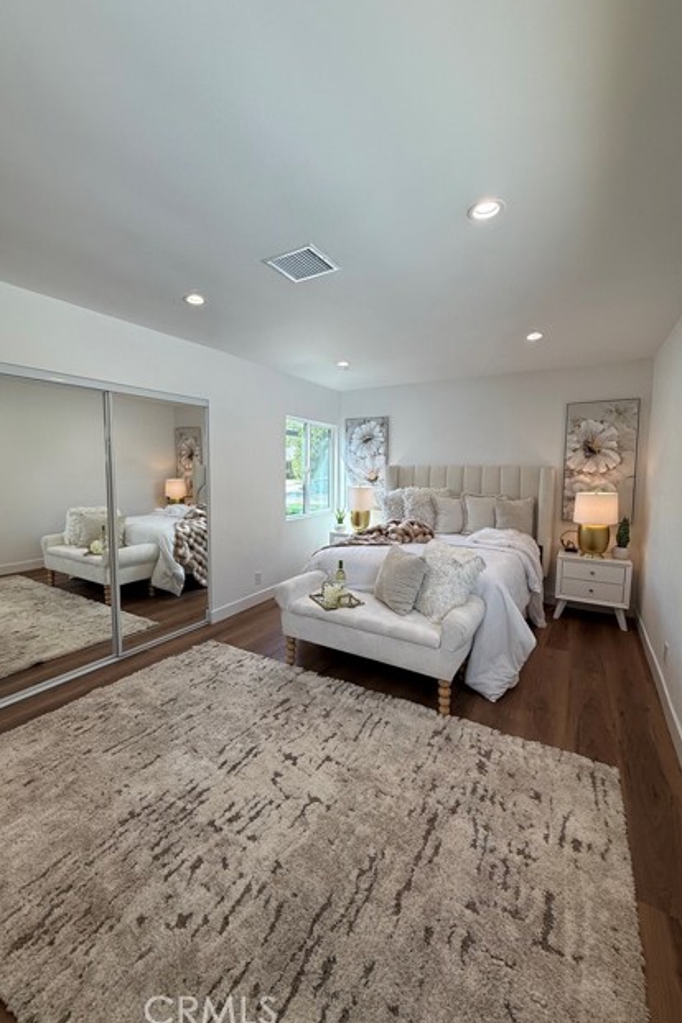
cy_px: 507
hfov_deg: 77.2
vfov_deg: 100.4
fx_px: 426
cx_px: 316
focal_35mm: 15
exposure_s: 1/145
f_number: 2.2
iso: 64
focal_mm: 2.22
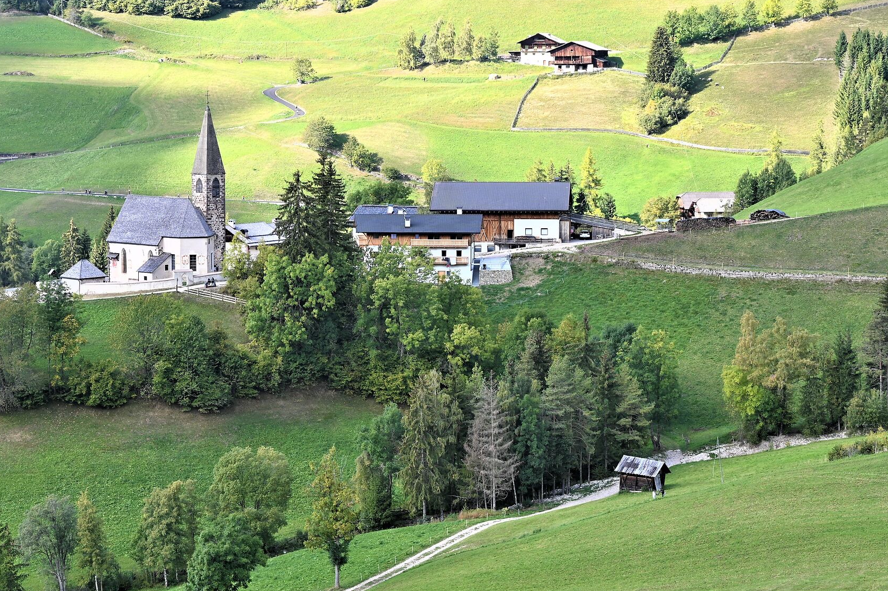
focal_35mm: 93
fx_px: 2293
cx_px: 387
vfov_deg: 14.7
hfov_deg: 21.9
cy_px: 314
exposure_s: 1/80
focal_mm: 65
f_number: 8
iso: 100
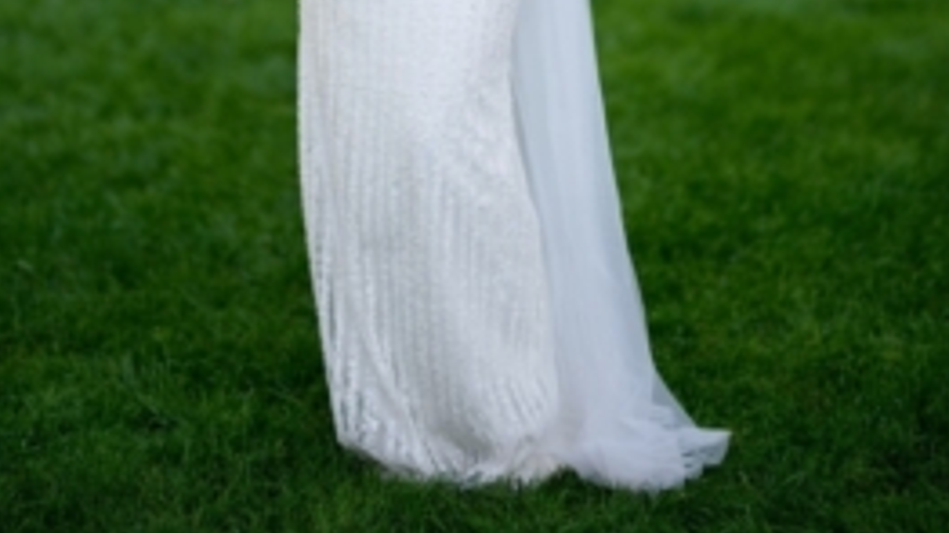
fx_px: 4275
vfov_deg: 7.0
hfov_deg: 12.7
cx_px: 471
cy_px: -294
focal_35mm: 170
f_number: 1.4
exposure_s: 1/1600
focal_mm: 85
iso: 100
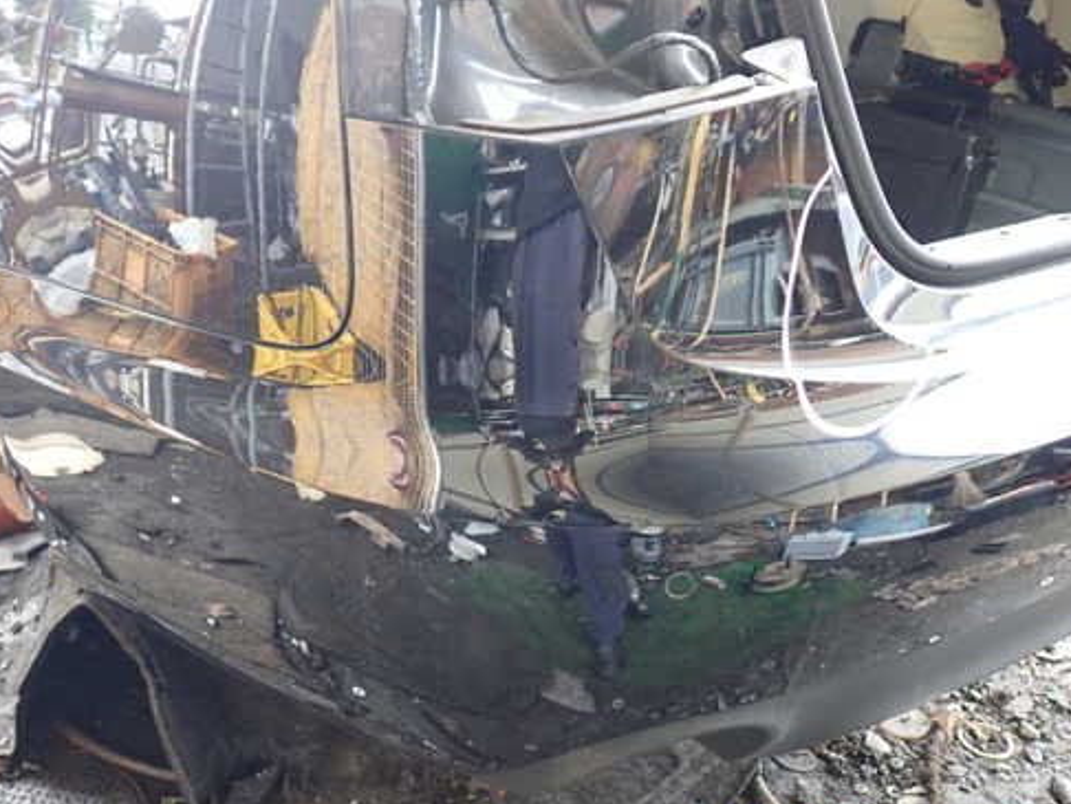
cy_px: 370
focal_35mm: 37
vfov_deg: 38.7
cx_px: 533
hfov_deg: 50.1
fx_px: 1145
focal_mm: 5.4
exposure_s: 1/30
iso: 200
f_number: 2.3
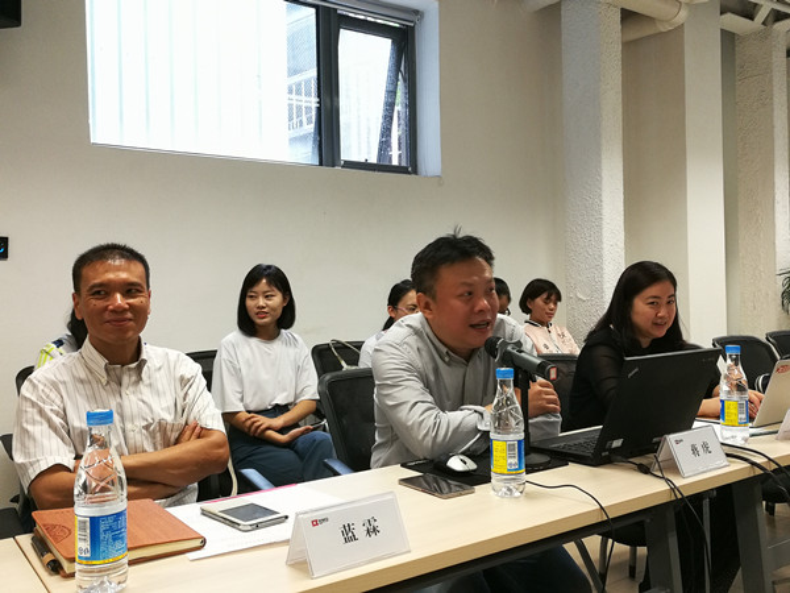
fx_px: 707
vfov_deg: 45.4
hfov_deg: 58.4
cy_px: 296
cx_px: 395
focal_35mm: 31
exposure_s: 1/33.3
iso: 320
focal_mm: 3.95
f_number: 2.2
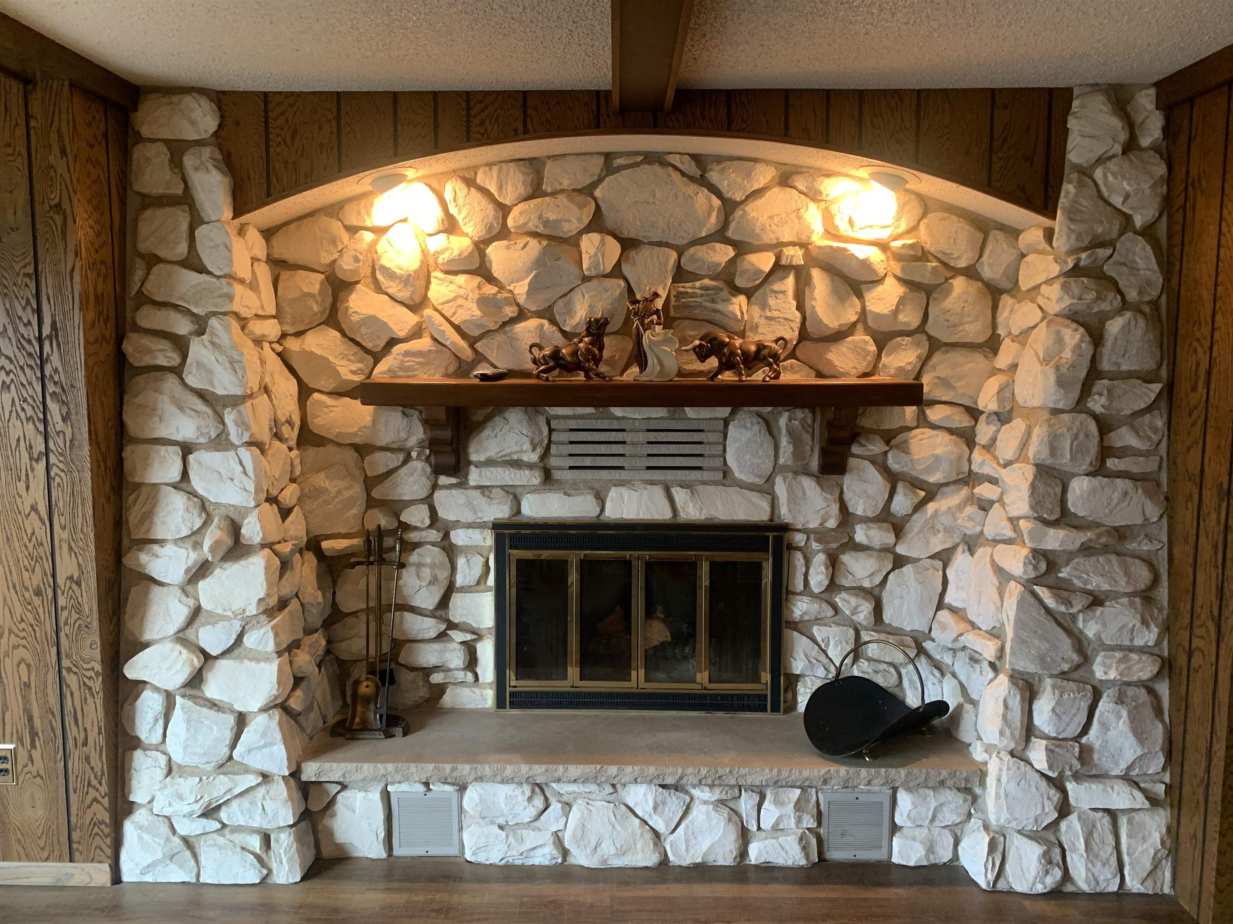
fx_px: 926
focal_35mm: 26
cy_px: 462
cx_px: 616
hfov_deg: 67.3
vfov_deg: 53.1
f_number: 1.8
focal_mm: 4.25
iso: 200
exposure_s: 1/60
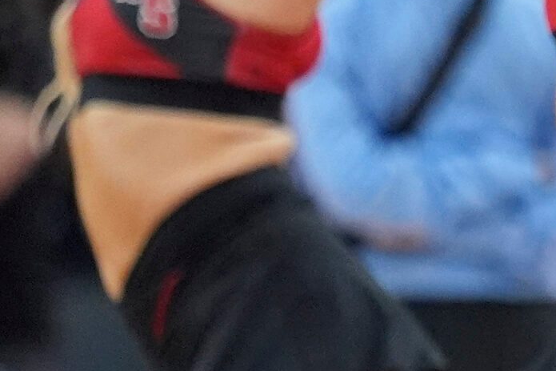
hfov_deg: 2.8
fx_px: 11379
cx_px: 832
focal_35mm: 737
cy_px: -148
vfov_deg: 1.9
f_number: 2.8
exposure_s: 1/1600
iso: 3200
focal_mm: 200
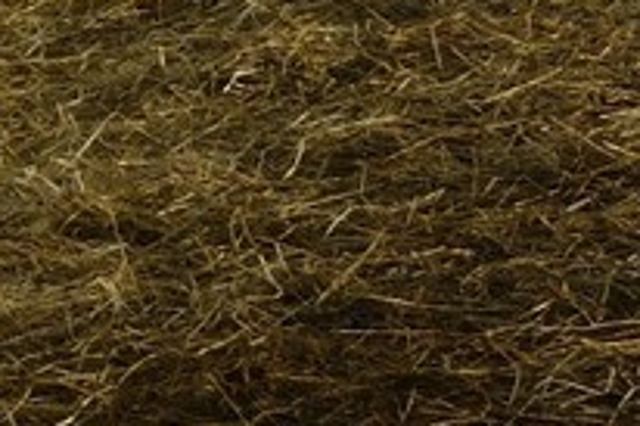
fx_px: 3304
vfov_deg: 6.7
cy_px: -855
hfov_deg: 7.8
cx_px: -1833
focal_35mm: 186
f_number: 14
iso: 400
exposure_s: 1/250
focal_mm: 24
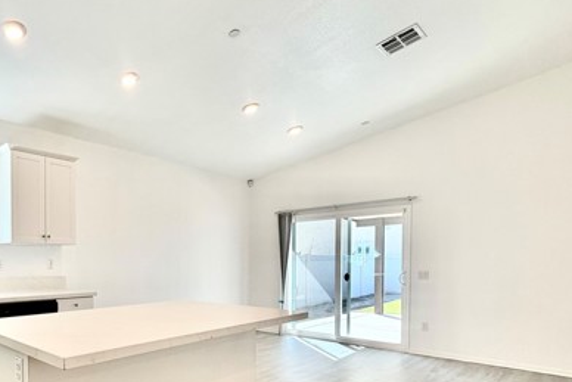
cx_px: 116
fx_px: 381
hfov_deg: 67.0
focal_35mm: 24
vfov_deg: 51.5
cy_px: 273
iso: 50
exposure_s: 1/120
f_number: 2.2
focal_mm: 2.22
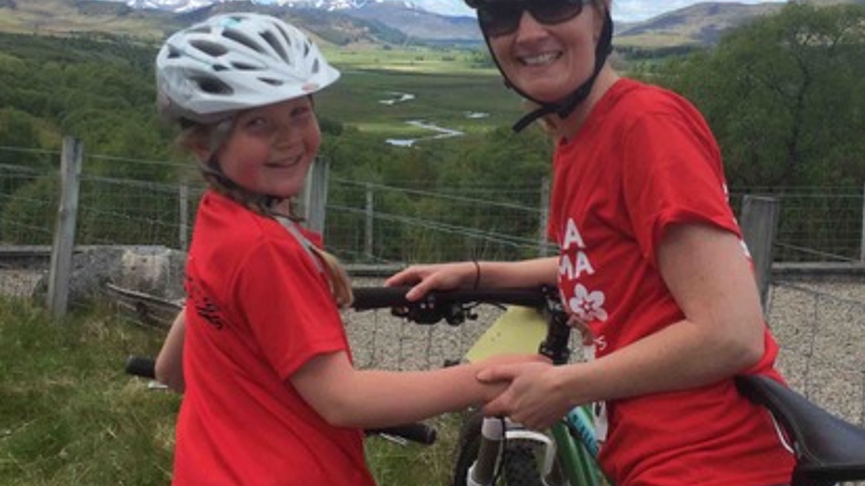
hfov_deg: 42.1
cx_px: 452
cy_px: 145
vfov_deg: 24.2
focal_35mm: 49
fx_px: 1124
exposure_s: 1/1520
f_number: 2.2
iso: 32
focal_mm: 4.15
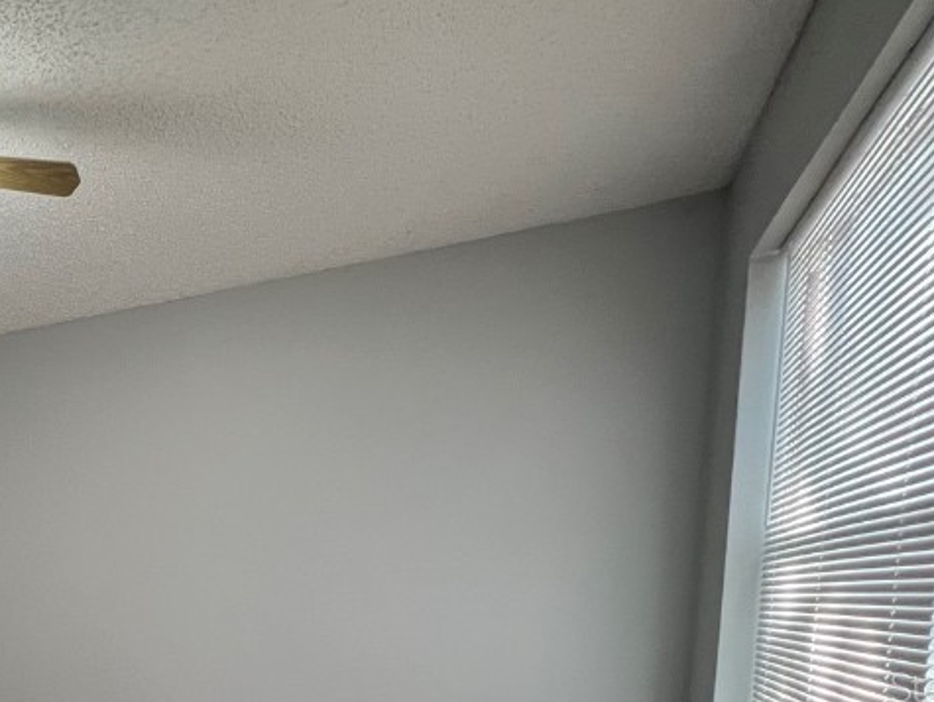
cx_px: 69
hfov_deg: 54.1
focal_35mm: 28
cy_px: 686
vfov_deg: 43.4
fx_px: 756
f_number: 1.8
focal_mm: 1.57
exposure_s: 1/60
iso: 320
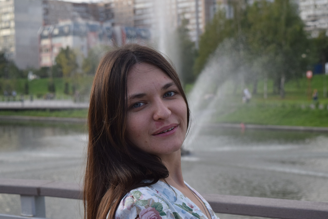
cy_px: 110
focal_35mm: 72
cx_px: 164
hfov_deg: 28.1
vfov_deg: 18.9
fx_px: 656
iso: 800
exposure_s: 1/1000
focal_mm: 48
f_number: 9
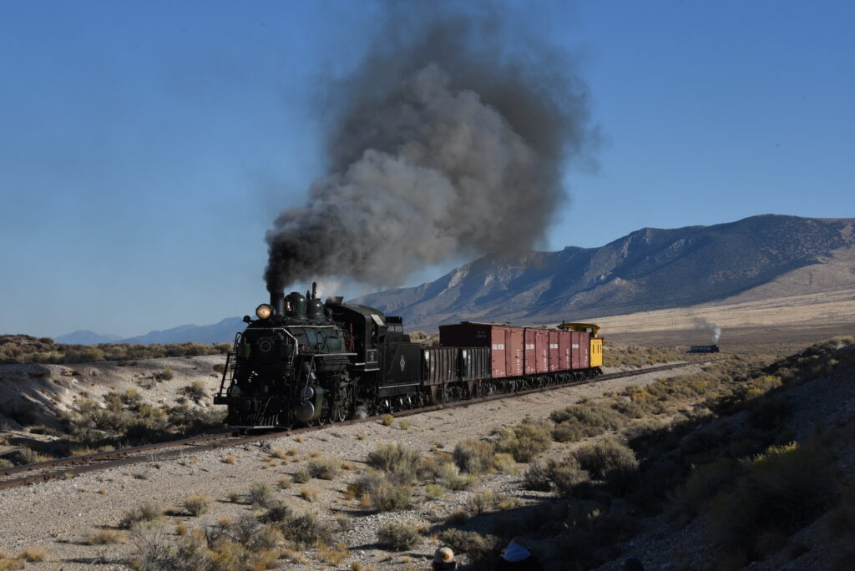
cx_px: 428
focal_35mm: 78
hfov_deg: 26.0
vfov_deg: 17.5
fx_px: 1853
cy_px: 286
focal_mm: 78
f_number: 14
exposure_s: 1/800
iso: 800
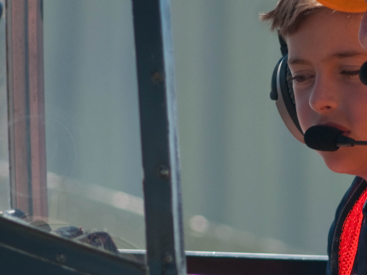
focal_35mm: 1207
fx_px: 12796
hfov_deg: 1.6
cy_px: 150
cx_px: 269
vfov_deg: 1.2
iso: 100
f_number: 4
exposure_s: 1/500
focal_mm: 300
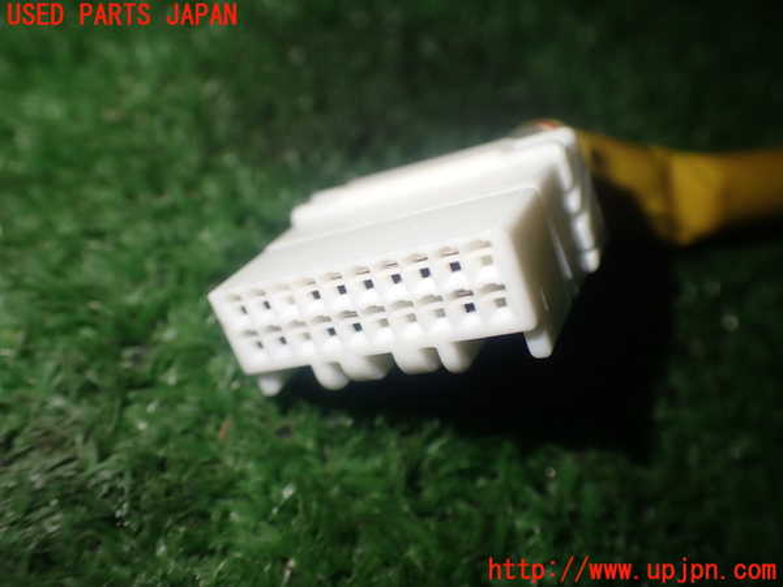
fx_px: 814
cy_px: 294
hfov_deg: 51.4
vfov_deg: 39.7
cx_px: 392
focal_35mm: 36
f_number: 2.5
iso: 125
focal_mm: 6.37
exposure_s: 1/80
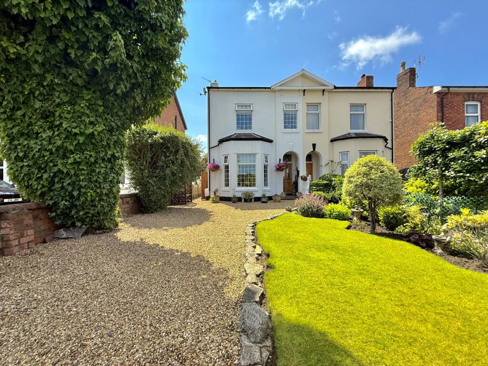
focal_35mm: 14
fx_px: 197
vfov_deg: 85.6
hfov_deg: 102.1
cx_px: 244
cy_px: 183
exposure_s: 1/1431
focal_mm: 2.22
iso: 50
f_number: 2.2
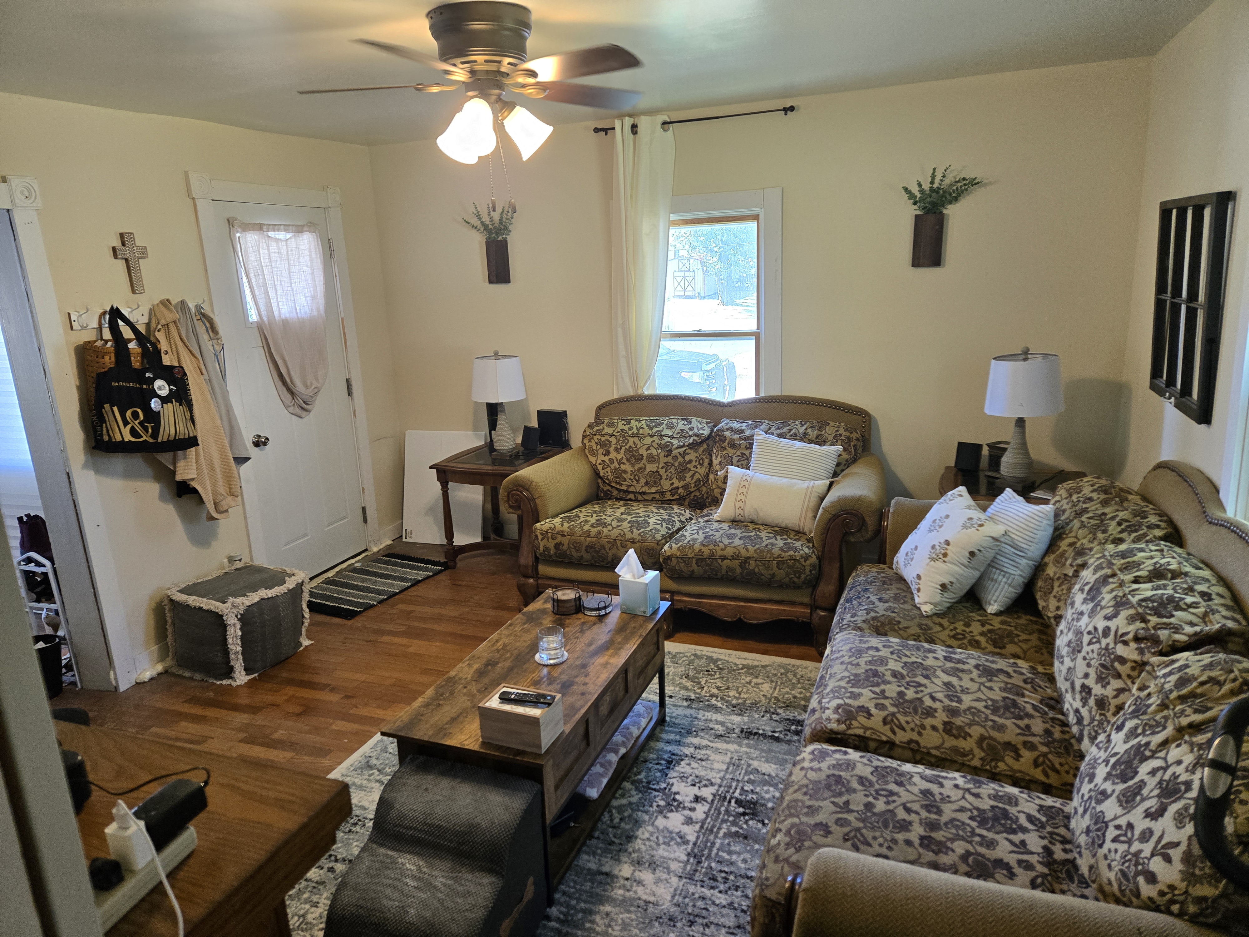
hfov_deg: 73.9
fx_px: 830
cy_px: 468
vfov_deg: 58.9
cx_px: 624
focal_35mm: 23
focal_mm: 5.4
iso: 200
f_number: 1.8
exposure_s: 1/120
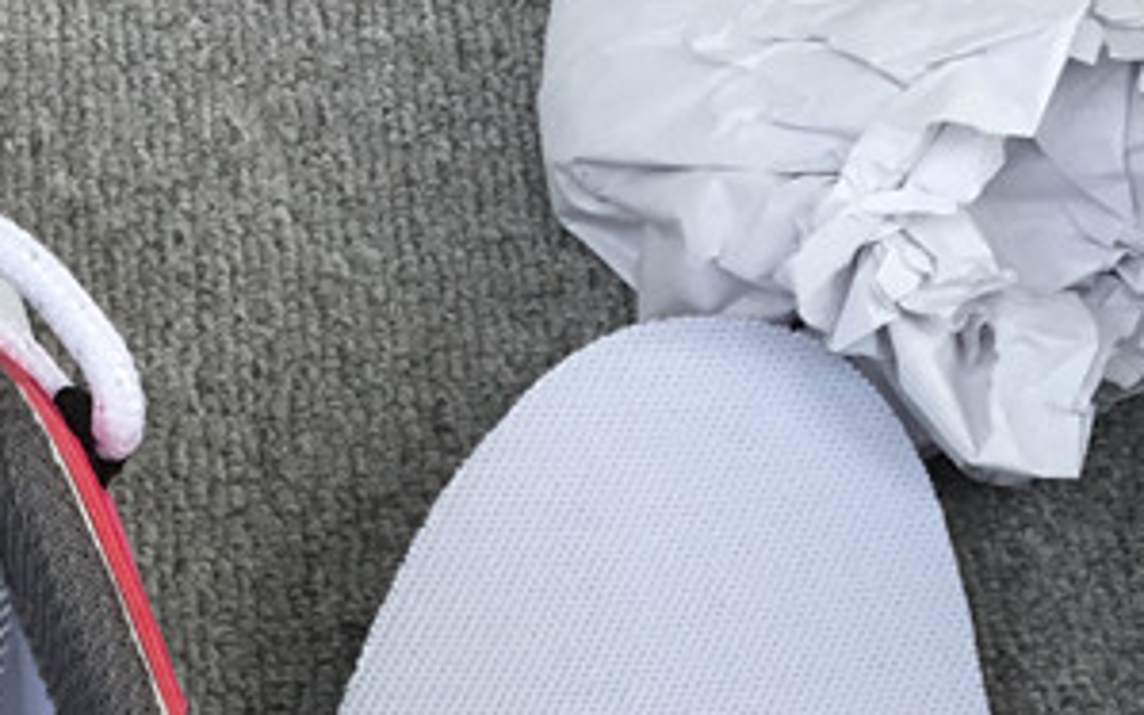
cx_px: 383
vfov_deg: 12.5
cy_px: 1080
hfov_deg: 20.9
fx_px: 3087
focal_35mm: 99
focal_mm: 3.3
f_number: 2.4
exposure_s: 1/234
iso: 25
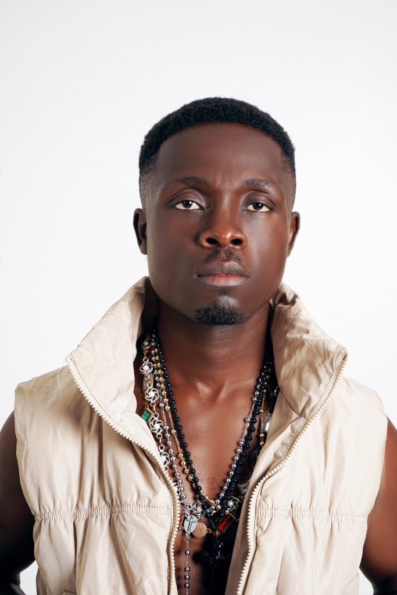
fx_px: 1157
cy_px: 298
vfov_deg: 28.8
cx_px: 198
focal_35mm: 70
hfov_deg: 19.5
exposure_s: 1/100
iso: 100
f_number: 6.3
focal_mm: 70
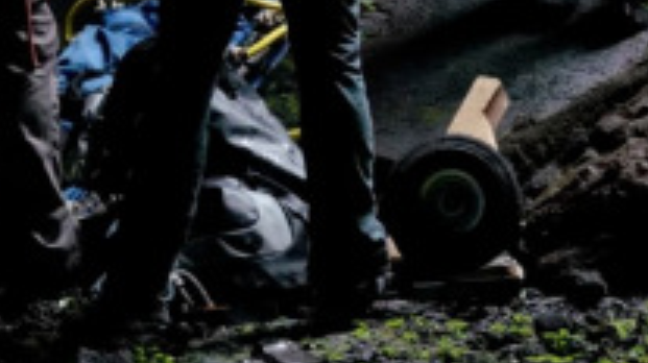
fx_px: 5459
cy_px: -551
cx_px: 321
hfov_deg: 6.8
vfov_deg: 3.7
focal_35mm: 318
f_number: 8
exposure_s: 1/80
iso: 2000
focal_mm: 70
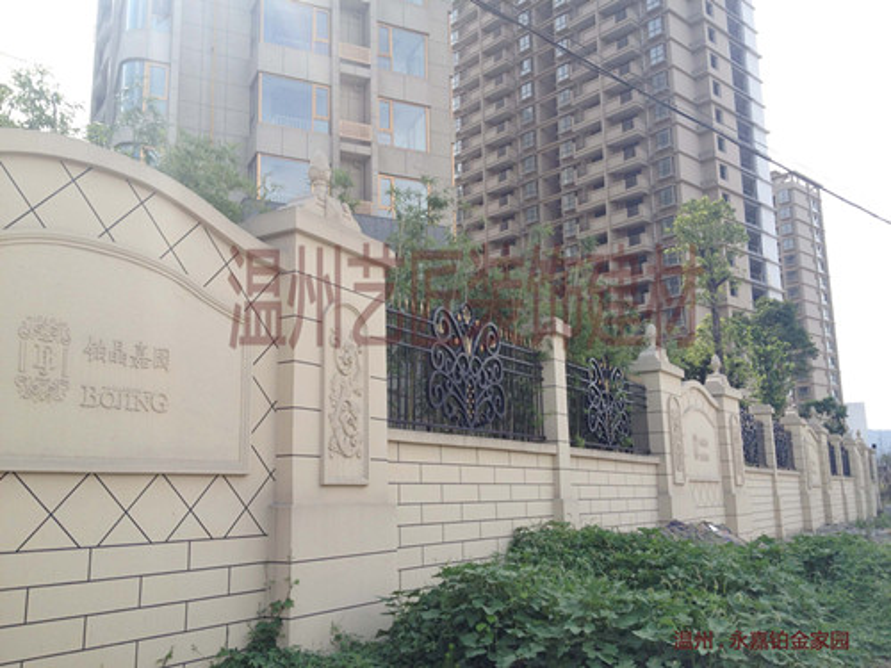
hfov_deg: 52.6
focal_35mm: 35
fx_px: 901
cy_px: 334
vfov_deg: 40.7
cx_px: 446
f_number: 2.4
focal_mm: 4.28
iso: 50
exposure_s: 1/557
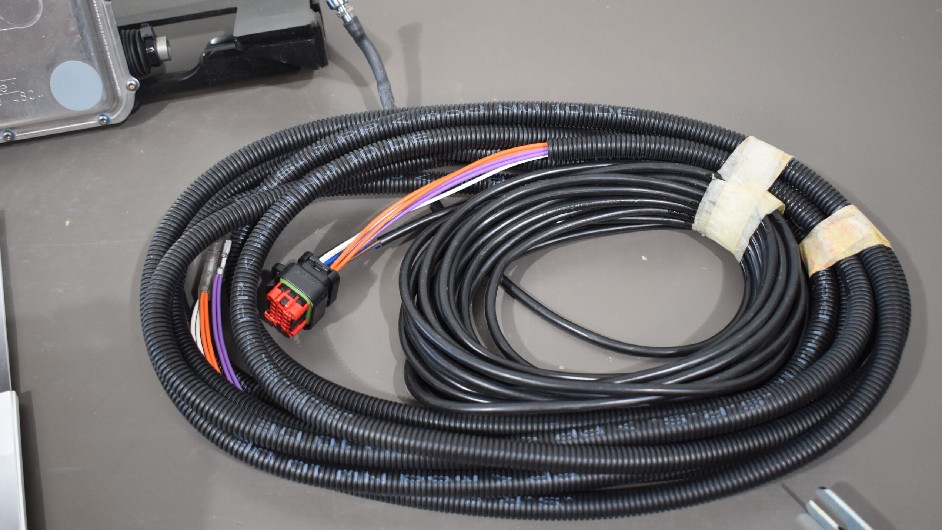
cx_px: 472
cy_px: 259
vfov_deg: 30.0
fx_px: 987
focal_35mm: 40
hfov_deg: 51.0
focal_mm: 25
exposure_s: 1/125
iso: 1000
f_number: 4
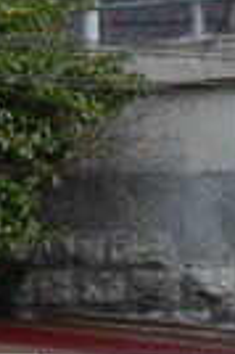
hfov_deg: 1.2
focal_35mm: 1175
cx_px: -232
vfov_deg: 1.8
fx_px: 11534
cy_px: 748
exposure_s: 1/250
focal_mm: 24.7
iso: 100
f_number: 4.5
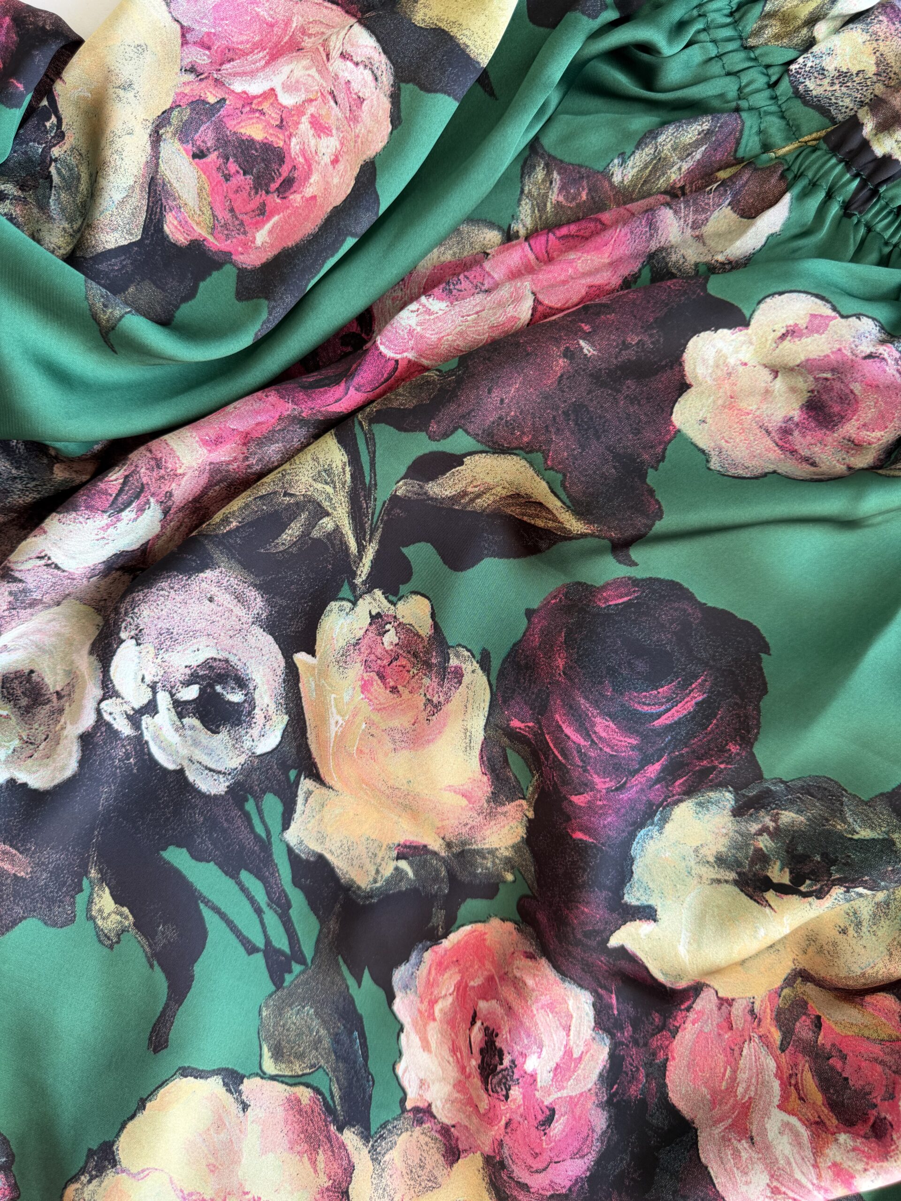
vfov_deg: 71.6
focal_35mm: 24
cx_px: 450
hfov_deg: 56.8
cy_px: 600
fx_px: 833
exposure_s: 1/136
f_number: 1.78
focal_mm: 6.76
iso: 50
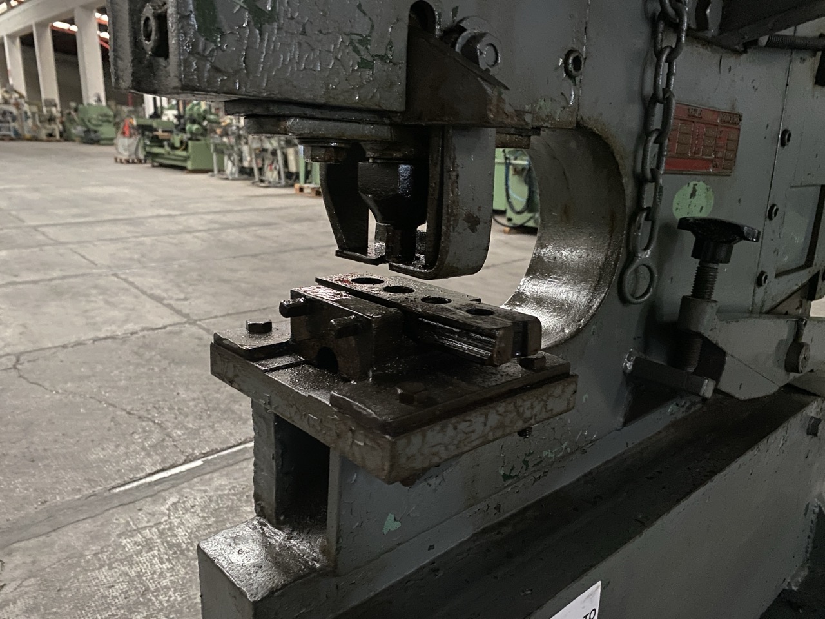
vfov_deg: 53.1
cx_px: 412
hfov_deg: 67.3
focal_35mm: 26
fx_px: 620
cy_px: 310
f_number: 1.8
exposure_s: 1/10
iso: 500
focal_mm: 4.25
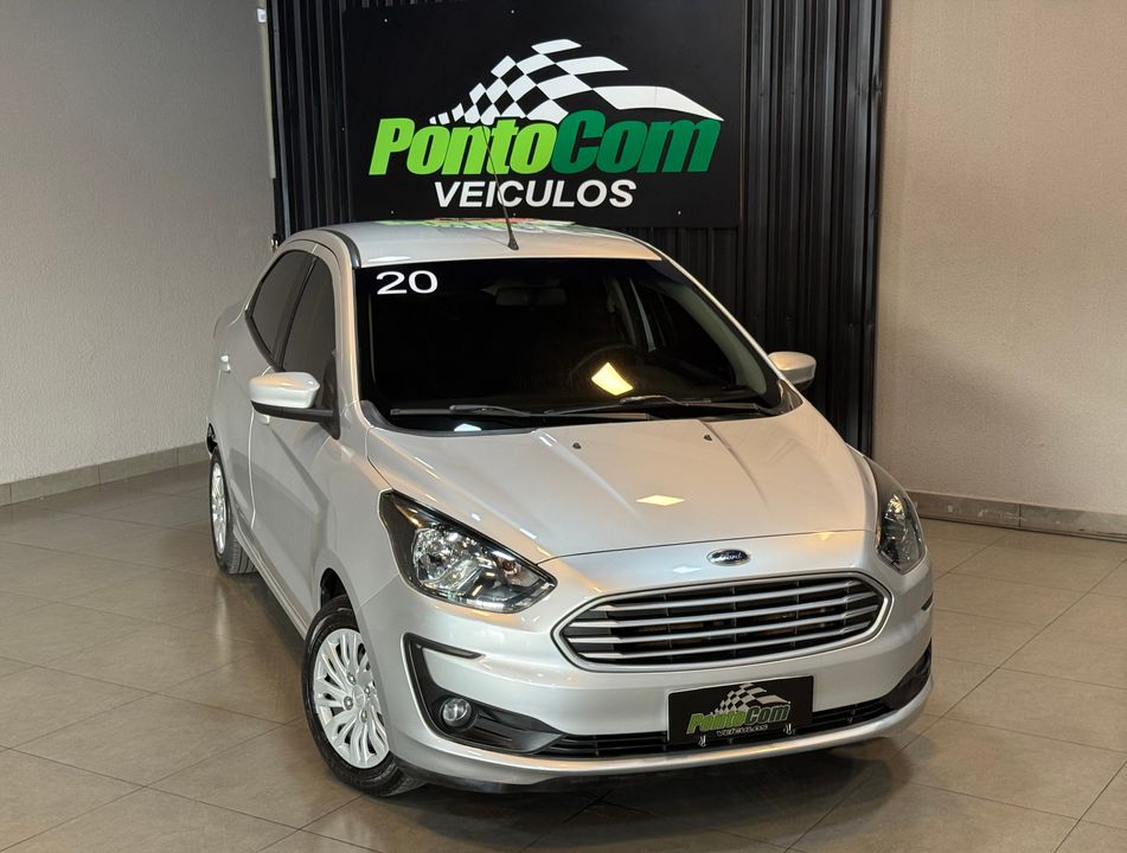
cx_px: 564
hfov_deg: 39.5
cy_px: 426
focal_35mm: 48
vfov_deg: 30.4
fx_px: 1568
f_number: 1.78
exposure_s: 1/60
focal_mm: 6.76
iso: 160
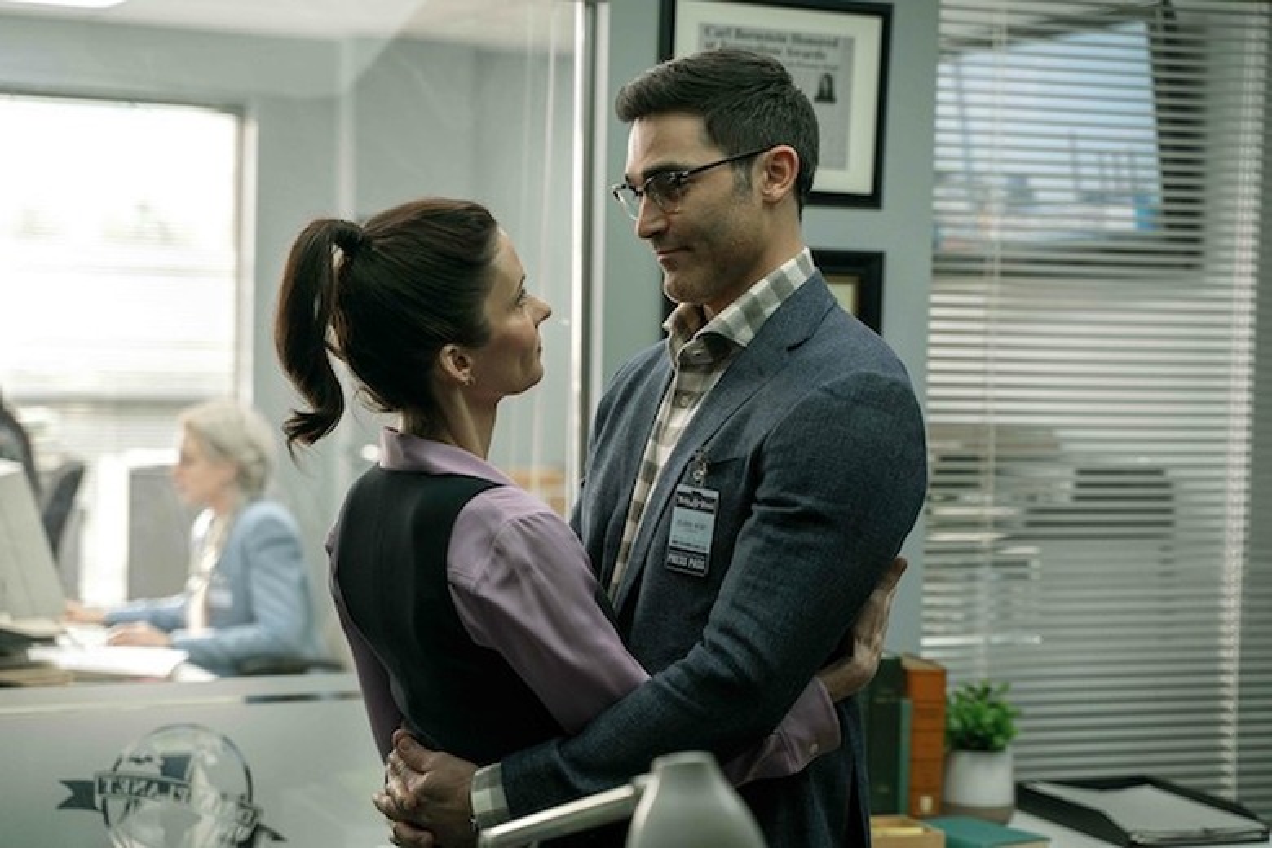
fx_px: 2650
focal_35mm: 75
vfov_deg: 18.2
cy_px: 424
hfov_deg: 27.0
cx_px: 636
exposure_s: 1/250
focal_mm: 75
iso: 1600
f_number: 3.5
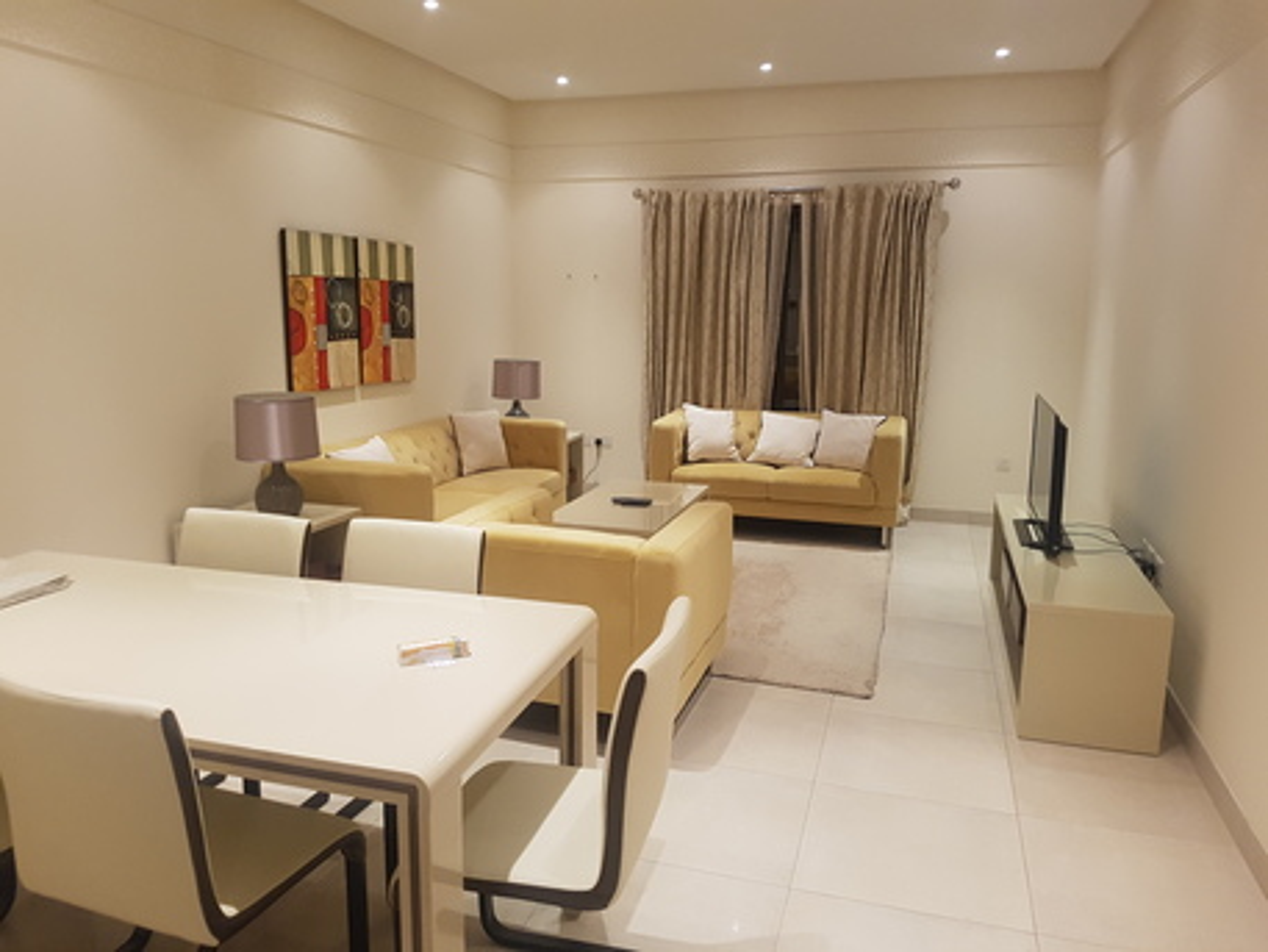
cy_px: 476
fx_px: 953
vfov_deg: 53.1
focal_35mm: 26
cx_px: 634
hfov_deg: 67.3
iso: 160
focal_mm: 4.2
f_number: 1.7
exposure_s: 1/50
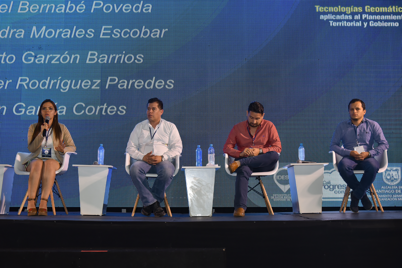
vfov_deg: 26.0
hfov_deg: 38.2
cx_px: 201
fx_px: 581
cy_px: 134
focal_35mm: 52
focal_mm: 52
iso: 1000
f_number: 5
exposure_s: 1/80
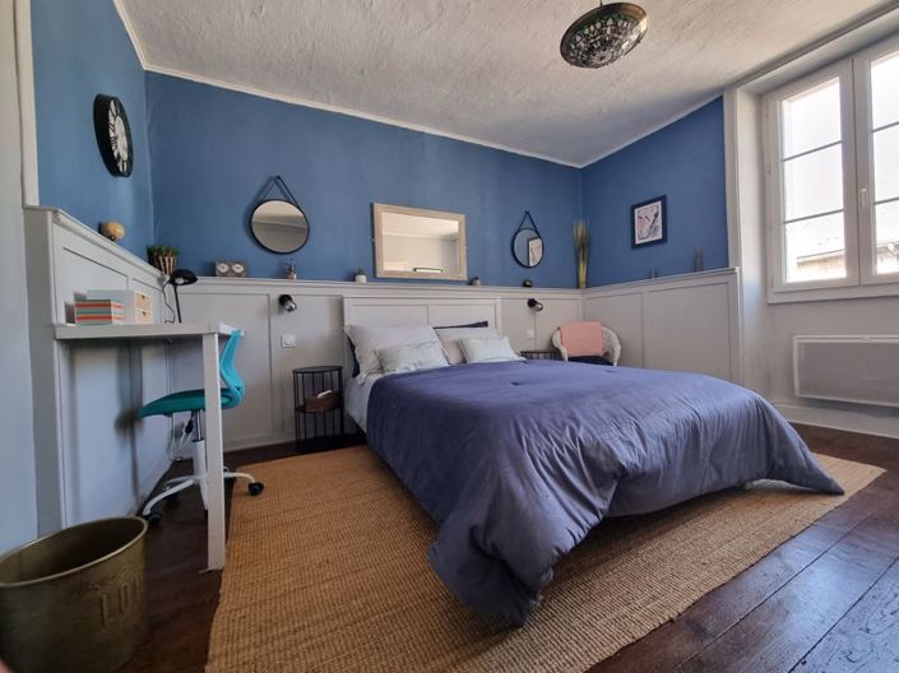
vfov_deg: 89.9
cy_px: 336
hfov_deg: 106.2
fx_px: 337
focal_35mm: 13
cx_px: 450
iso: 200
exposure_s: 1/50
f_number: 2.2
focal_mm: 2.2
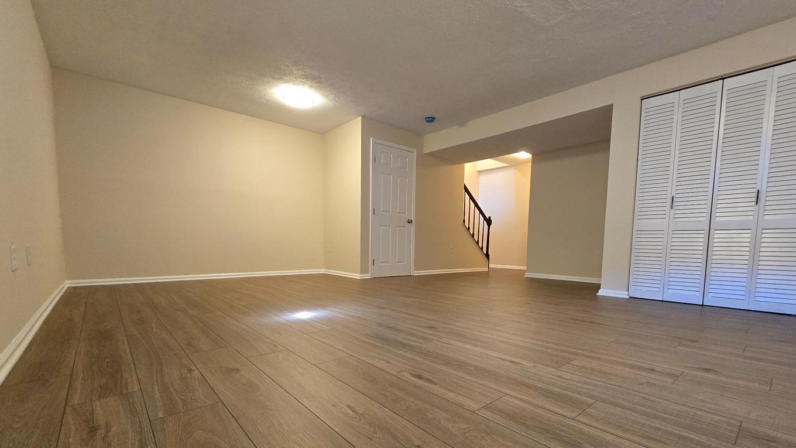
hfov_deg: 103.0
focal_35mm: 15
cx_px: 406
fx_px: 317
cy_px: 269
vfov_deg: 69.8
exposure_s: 1/60
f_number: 2.2
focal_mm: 2.2
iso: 400
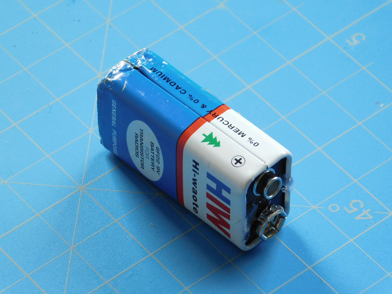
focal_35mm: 232
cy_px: 147
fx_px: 2627
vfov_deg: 6.4
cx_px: 196
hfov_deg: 8.5
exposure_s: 1/30
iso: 450
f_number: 5.6
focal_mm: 41.3
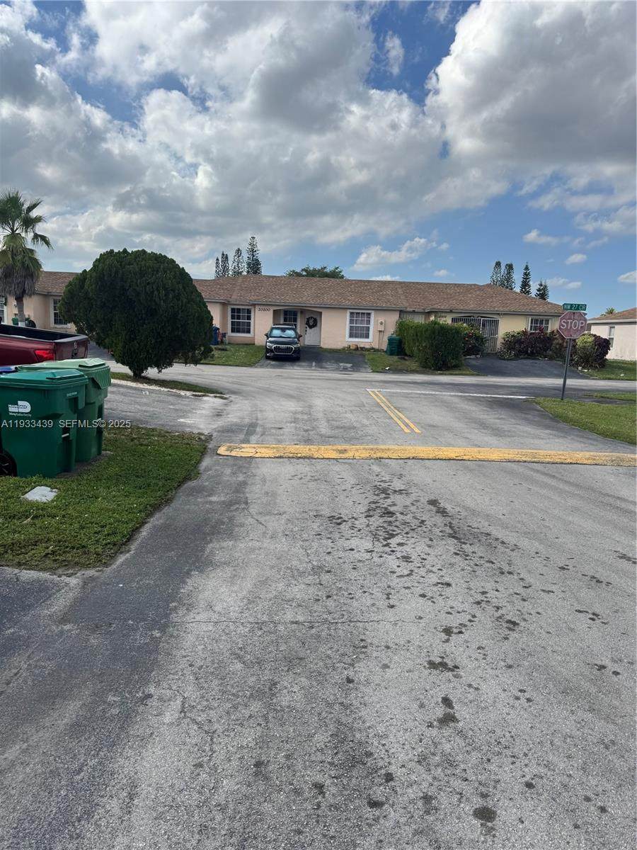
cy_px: 425
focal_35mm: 24
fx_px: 589
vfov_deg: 71.6
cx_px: 318
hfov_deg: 56.8
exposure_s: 1/4950
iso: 80
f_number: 1.78
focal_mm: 6.76
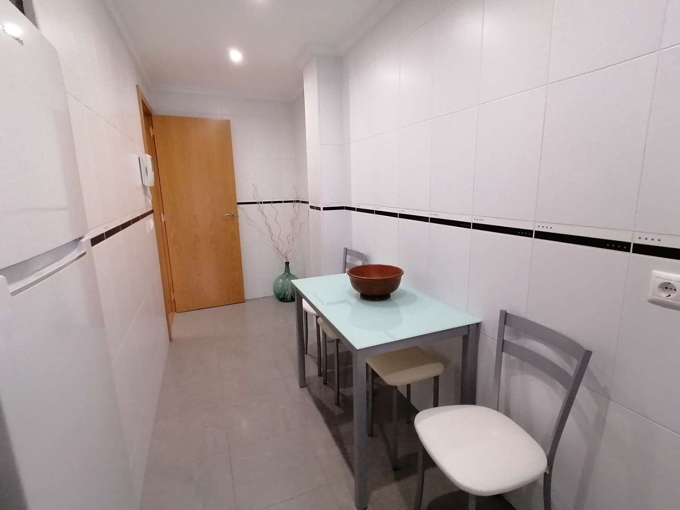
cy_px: 255
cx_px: 340
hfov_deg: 91.0
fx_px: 334
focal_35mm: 17
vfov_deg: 74.7
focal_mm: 2.84
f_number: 2.4
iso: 250
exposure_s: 1/33.3
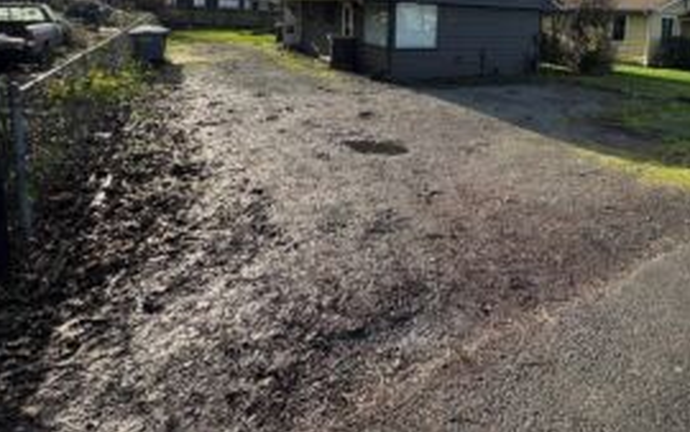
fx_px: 414
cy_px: 51
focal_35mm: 22
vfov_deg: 49.7
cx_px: 437
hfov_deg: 78.0
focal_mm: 2.22
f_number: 2.2
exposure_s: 1/812
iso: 40
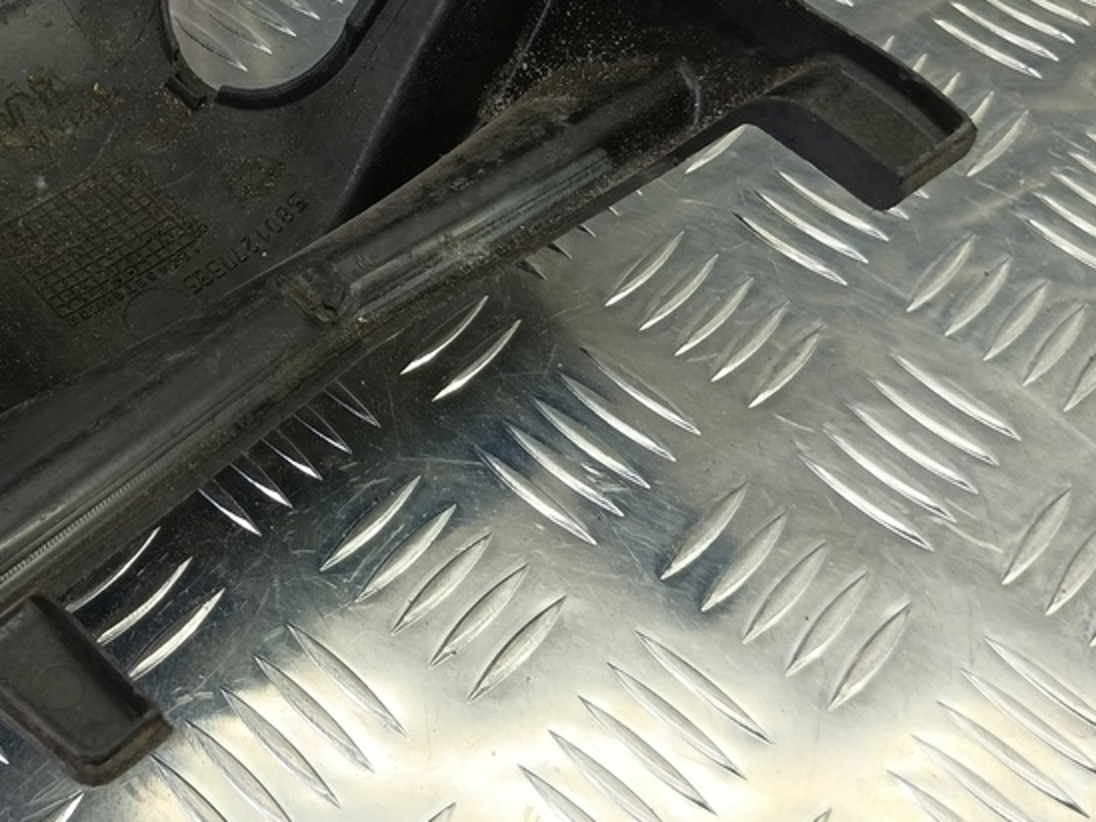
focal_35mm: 43
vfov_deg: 33.0
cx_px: 144
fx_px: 1361
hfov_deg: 41.0
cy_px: 208
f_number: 1.6
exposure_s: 1/50
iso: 120
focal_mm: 4.11
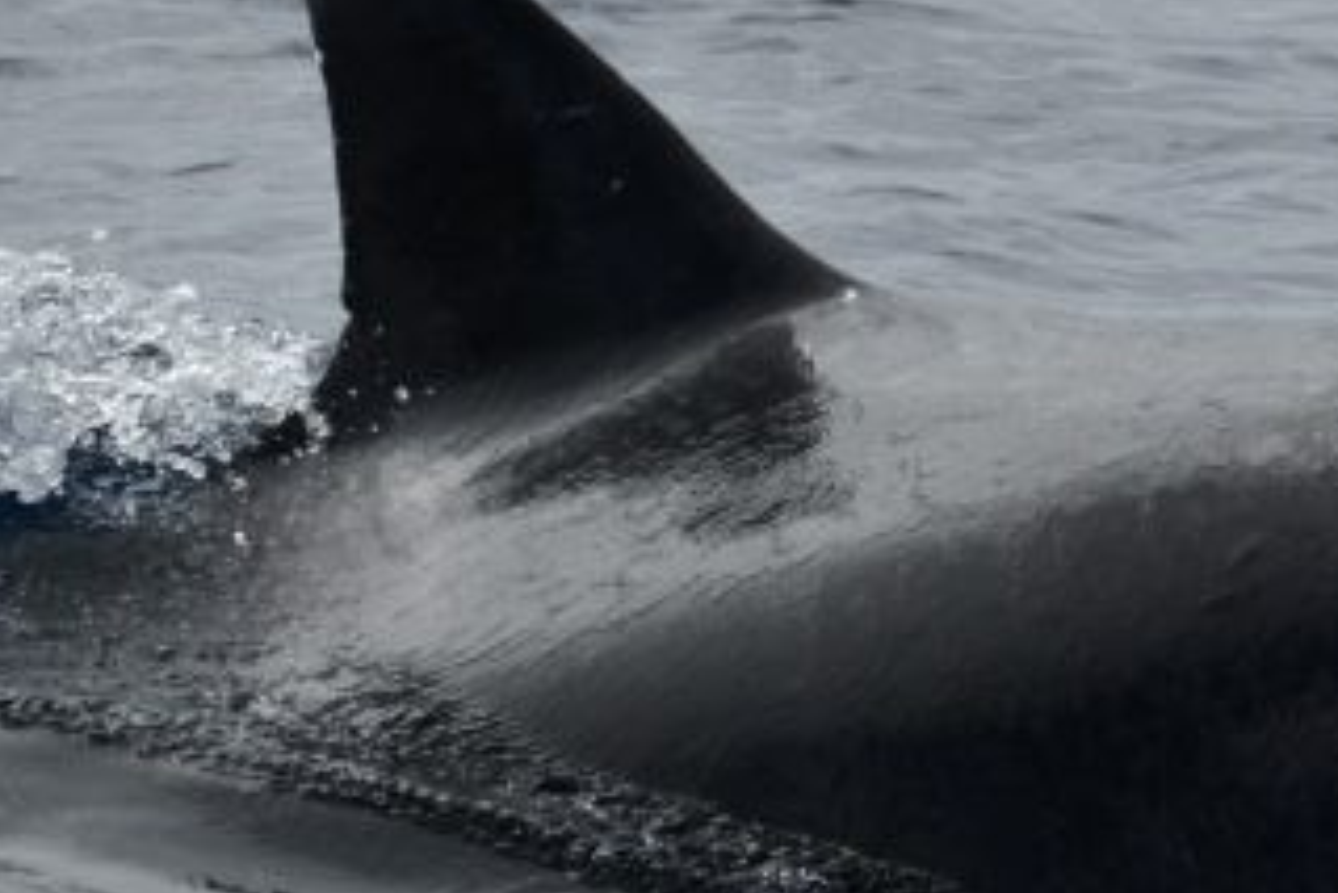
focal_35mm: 601
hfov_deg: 3.4
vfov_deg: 2.3
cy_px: 342
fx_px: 22346
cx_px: 1669
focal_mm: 240
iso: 720
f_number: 5.6
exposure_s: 1/8000
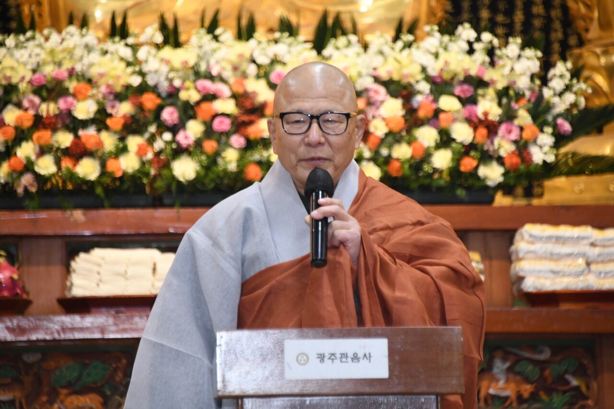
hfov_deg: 6.9
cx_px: 307
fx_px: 5116
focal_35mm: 300
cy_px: 204
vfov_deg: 4.6
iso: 5000
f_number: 5.6
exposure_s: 1/100
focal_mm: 300
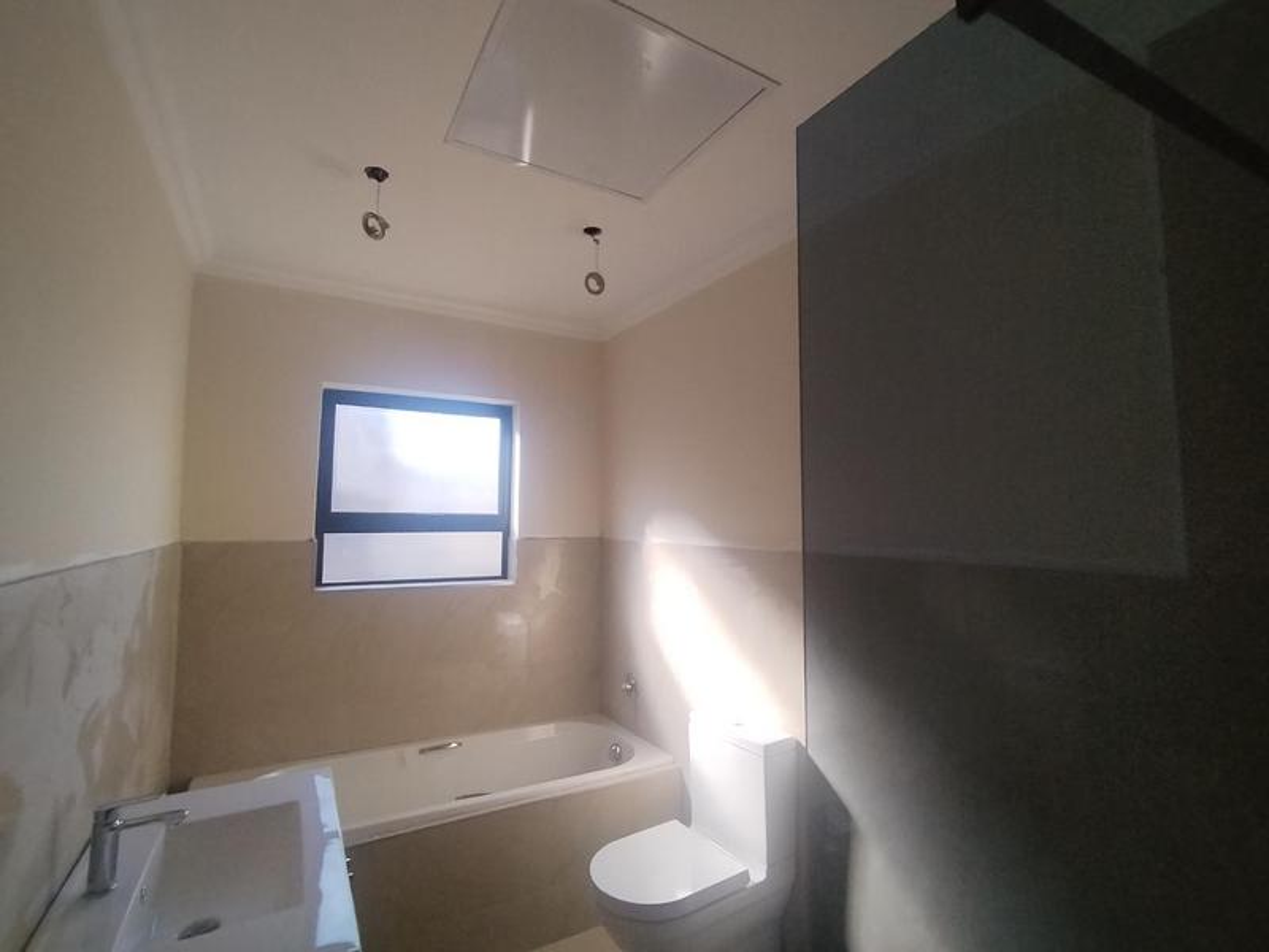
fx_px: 623
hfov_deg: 91.0
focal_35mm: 17
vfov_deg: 74.7
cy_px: 476
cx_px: 634
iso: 100
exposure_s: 1/455
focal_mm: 1.42
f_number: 2.2
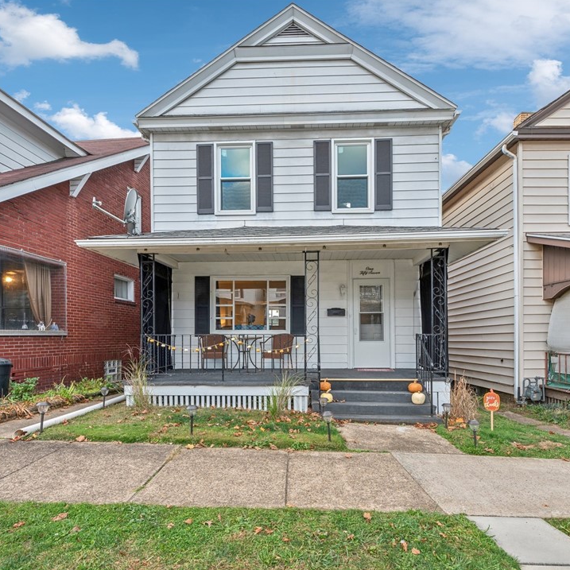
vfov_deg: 80.7
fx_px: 335
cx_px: 296
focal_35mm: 18
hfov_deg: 80.7
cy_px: 284
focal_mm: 14
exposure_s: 1/4
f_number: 11
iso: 50
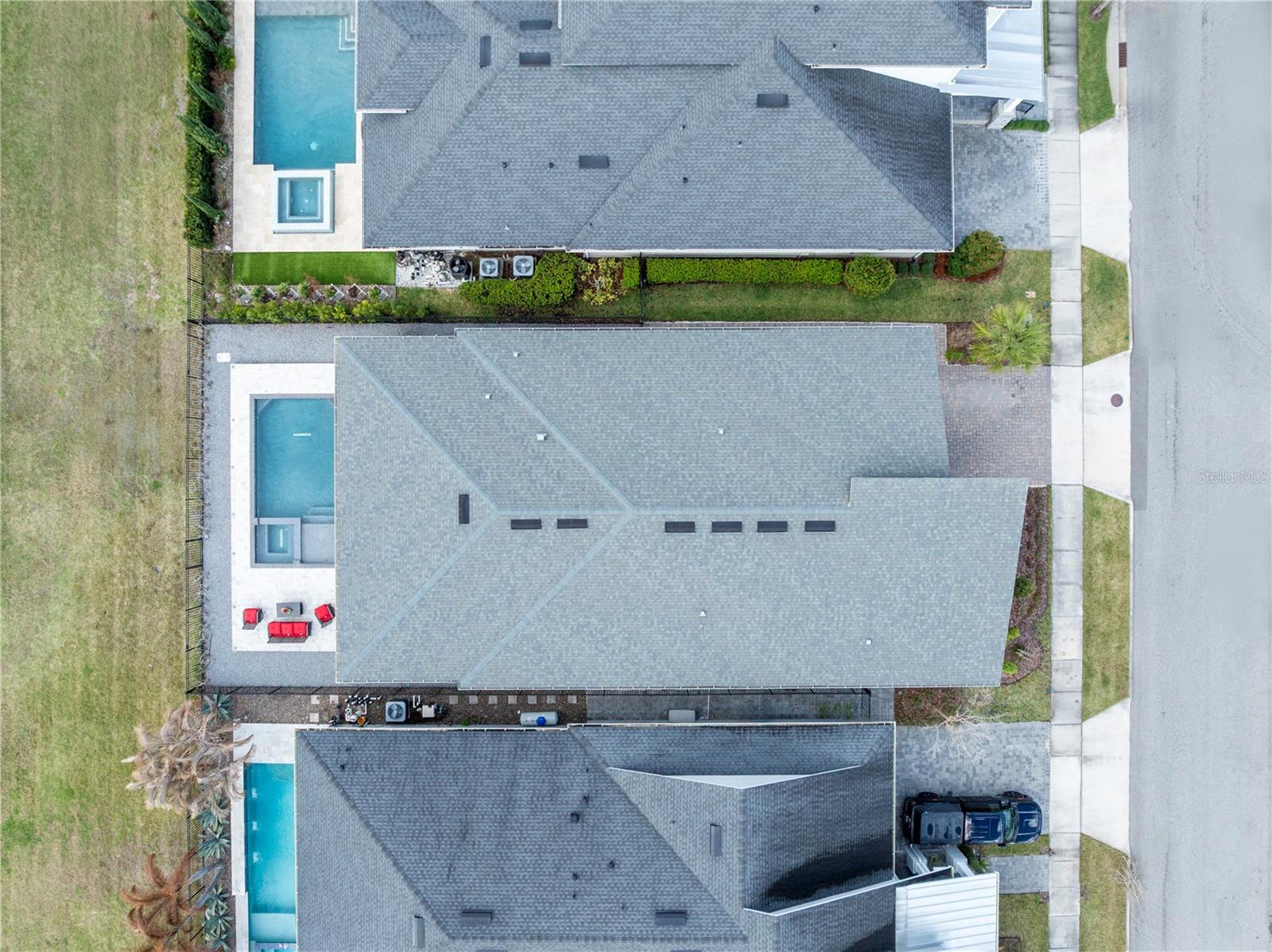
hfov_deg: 71.6
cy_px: 476
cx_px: 636
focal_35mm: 24
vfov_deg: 56.7
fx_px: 881
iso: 100
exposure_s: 1/400
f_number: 2.8
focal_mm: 12.29
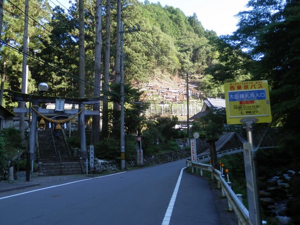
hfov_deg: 60.0
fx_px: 260
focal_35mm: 30
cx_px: 150
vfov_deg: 46.8
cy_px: 112
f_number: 3.3
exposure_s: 1/100
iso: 80
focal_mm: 5.5
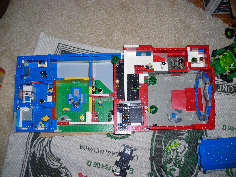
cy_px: 88
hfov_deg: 49.0
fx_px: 259
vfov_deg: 37.7
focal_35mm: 38
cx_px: 118
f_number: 3.2
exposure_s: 1/60
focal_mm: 6.3
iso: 50
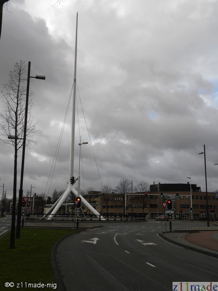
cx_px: 109
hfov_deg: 35.1
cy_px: 146
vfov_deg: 45.8
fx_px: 344
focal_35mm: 41
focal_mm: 7.3
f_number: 4.5
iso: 64
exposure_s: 1/204
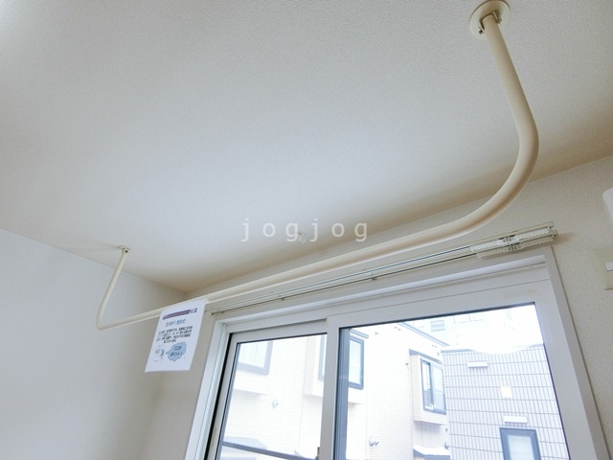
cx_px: 306
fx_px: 336
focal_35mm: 19
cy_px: 230
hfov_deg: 84.7
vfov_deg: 68.7
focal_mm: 4.06
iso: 160
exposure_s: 1/125
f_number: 2.7
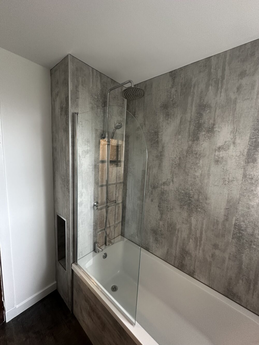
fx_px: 140
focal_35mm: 14
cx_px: 130
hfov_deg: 85.7
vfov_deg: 102.1
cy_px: 172
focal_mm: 2.22
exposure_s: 1/50
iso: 400
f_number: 2.2
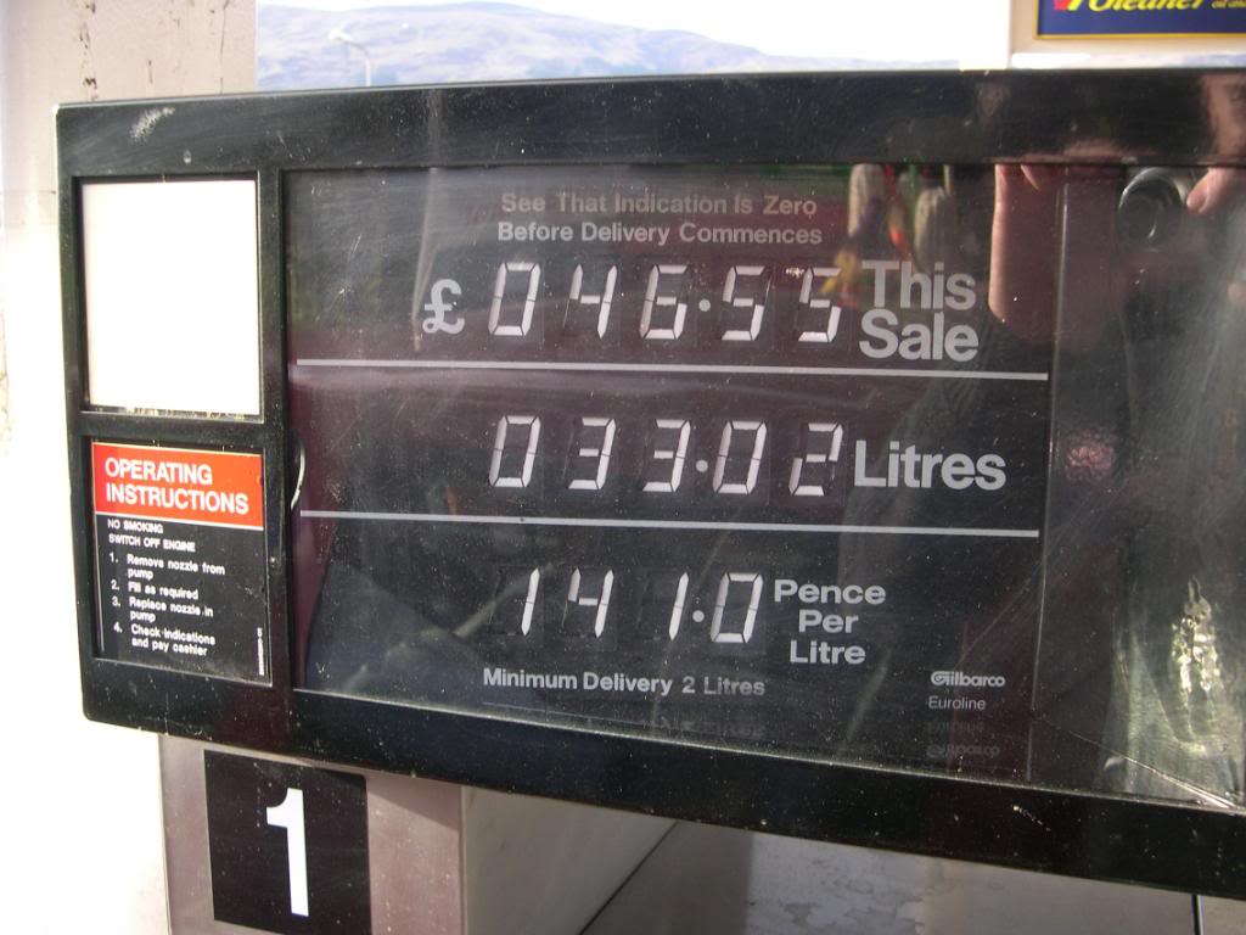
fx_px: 1368
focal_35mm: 38
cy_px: 468
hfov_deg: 49.0
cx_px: 623
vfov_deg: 37.7
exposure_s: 1/68
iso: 100
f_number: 2.8
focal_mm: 8
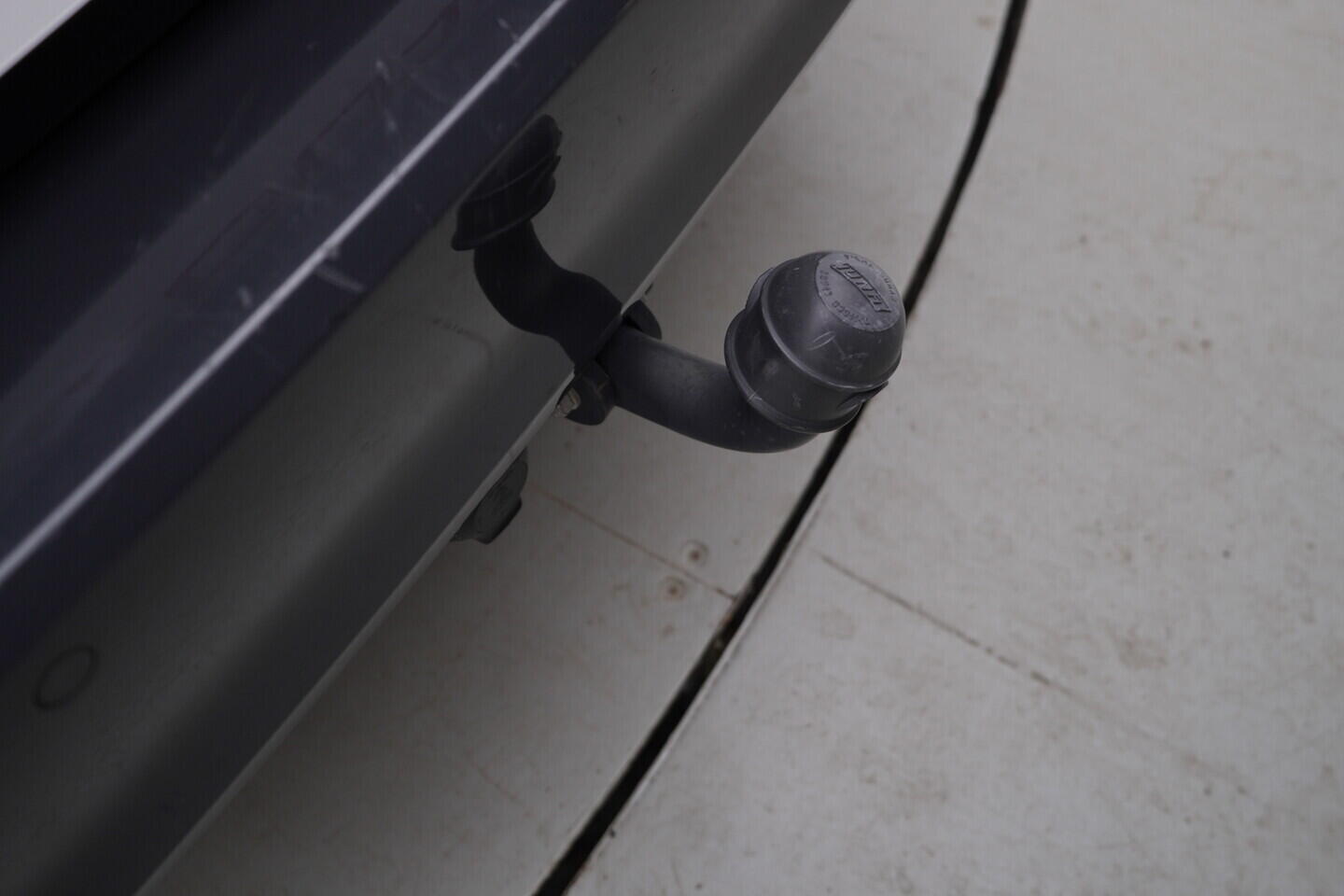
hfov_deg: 53.1
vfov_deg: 36.9
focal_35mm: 36
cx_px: 672
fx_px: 1344
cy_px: 448
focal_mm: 24
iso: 125
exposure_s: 1/60
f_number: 3.5
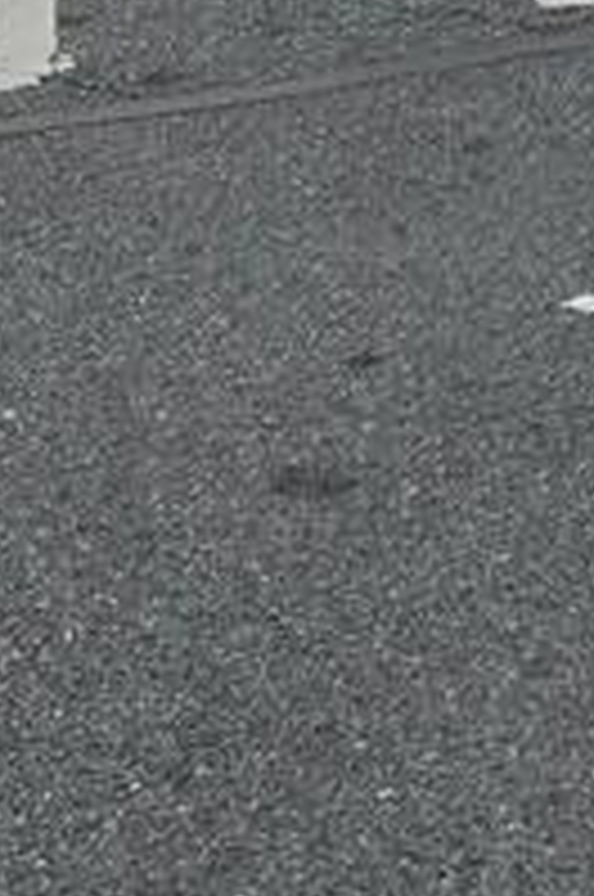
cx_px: 1364
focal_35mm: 130
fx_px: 3229
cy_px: -1027
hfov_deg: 9.5
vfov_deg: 13.1
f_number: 1.7
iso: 12
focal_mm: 6.3
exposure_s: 1/1053
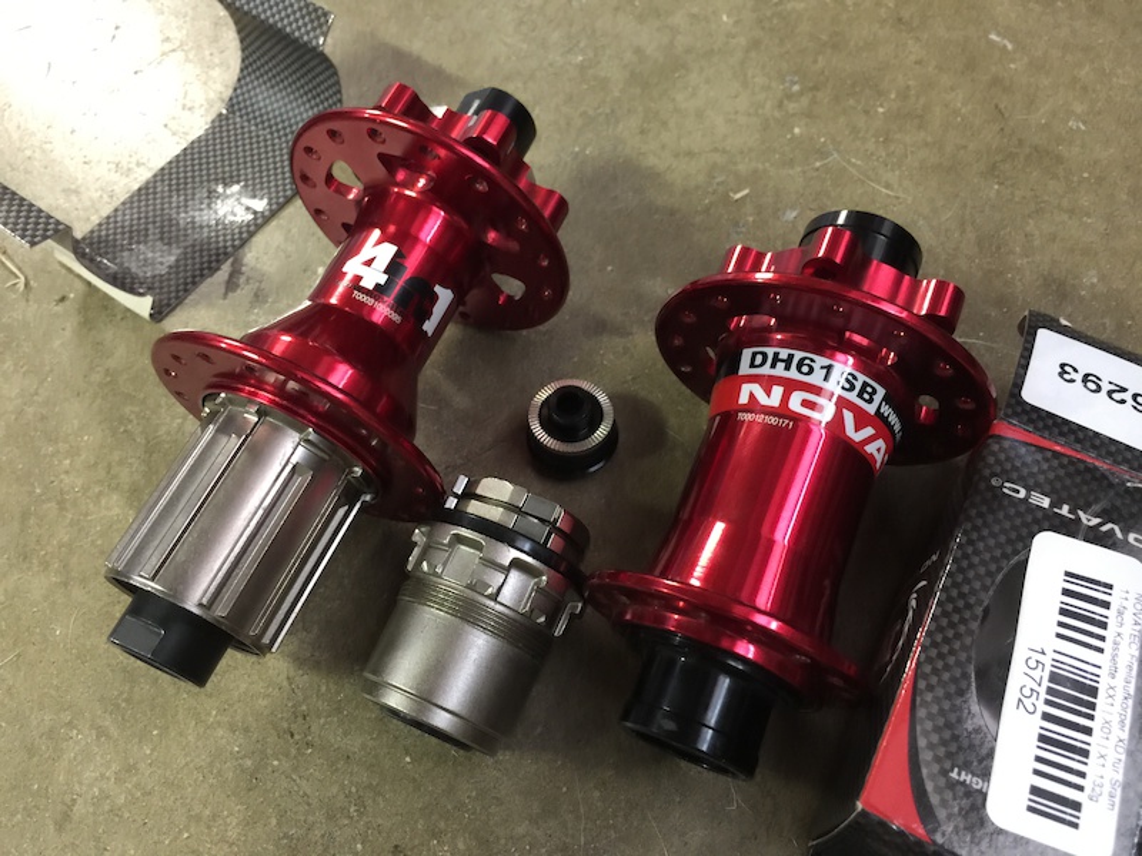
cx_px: 571
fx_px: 957
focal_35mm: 29
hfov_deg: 61.7
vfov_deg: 48.2
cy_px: 428
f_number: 2.2
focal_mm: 4.15
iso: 64
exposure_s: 1/4
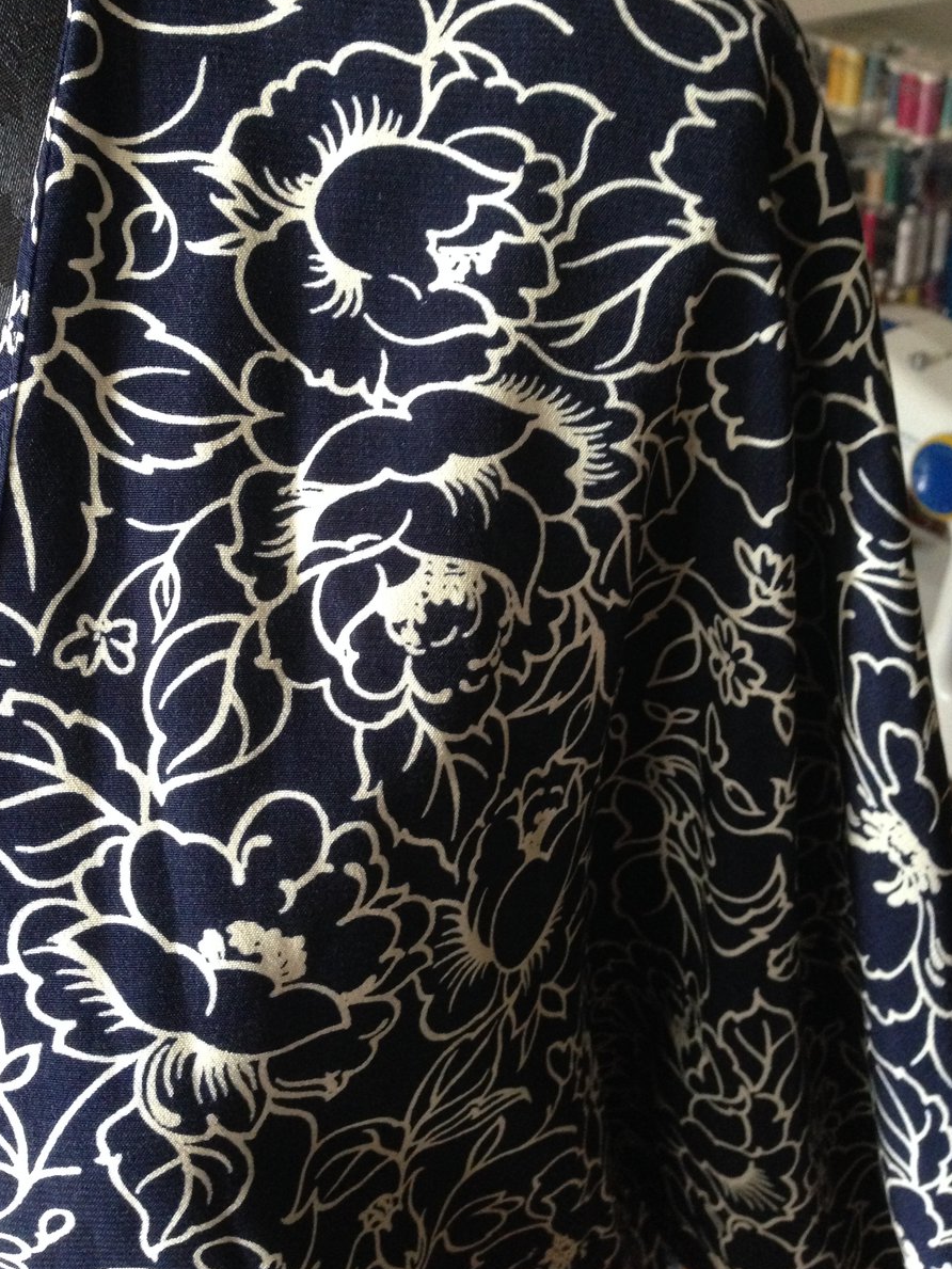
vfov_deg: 50.1
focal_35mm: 37
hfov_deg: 38.7
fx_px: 1357
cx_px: 482
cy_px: 584
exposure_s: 1/15
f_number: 2.4
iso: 400
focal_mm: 4.12
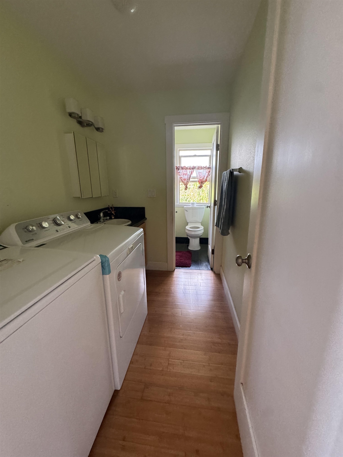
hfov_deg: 85.7
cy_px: 228
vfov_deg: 102.1
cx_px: 172
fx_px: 185
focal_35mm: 14
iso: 320
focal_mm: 2.22
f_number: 2.2
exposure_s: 1/86
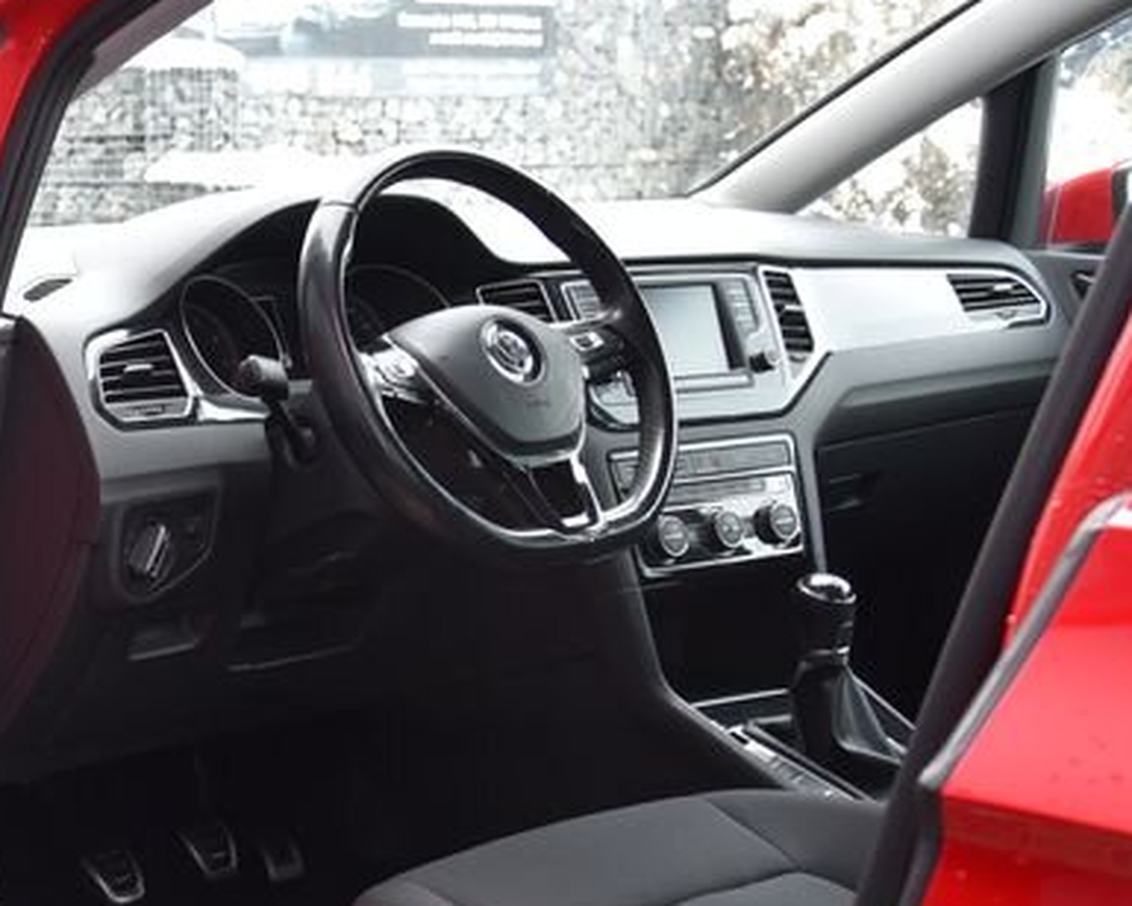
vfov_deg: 25.2
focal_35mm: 60
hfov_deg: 27.4
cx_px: -253
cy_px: 632
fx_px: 2010
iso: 500
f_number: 5
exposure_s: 1/100
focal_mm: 24
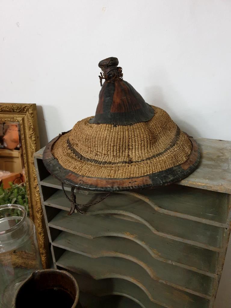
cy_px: 154
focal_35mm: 26
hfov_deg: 53.1
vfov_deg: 67.3
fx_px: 231
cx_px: 116
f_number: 1.5
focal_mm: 4.3
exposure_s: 1/50
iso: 320
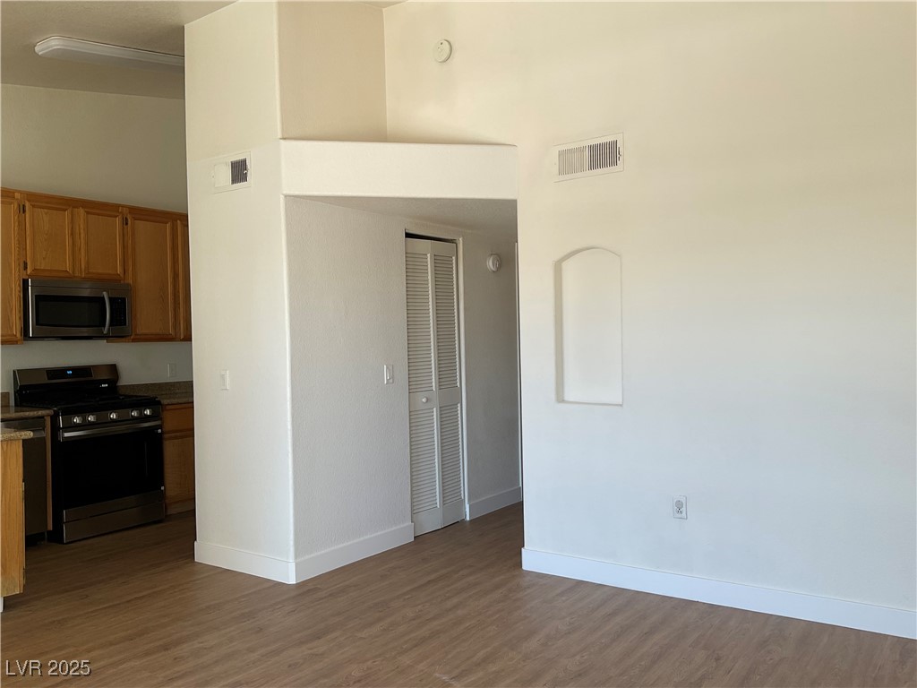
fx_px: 768
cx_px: 458
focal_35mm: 29
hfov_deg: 61.7
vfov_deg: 48.2
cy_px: 344
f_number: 1.8
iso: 25
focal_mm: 3
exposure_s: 1/120
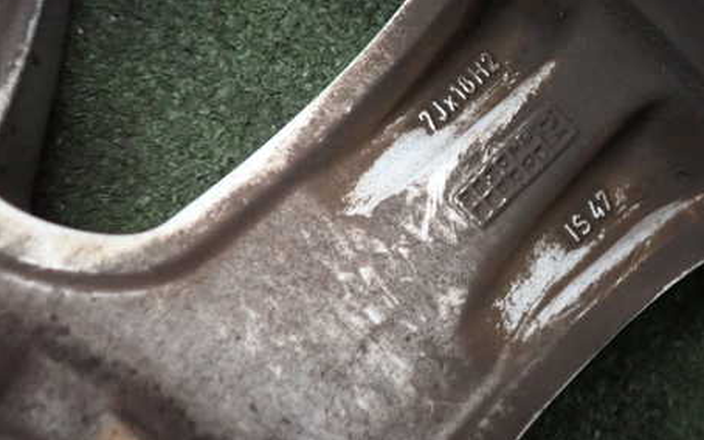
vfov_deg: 36.2
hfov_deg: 54.3
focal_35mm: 35
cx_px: 462
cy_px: 175
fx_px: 672
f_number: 2
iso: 800
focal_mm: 4.5
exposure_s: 1/20
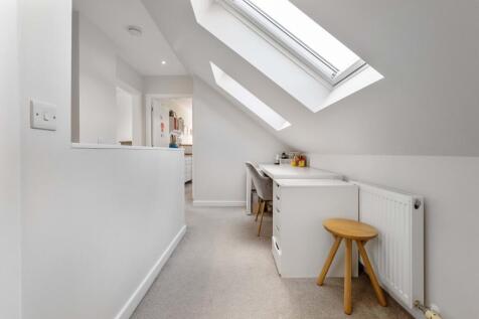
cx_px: 240
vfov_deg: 81.2
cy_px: 160
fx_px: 186
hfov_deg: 104.3
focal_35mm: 14
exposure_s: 1/100
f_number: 8
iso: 640
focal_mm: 14
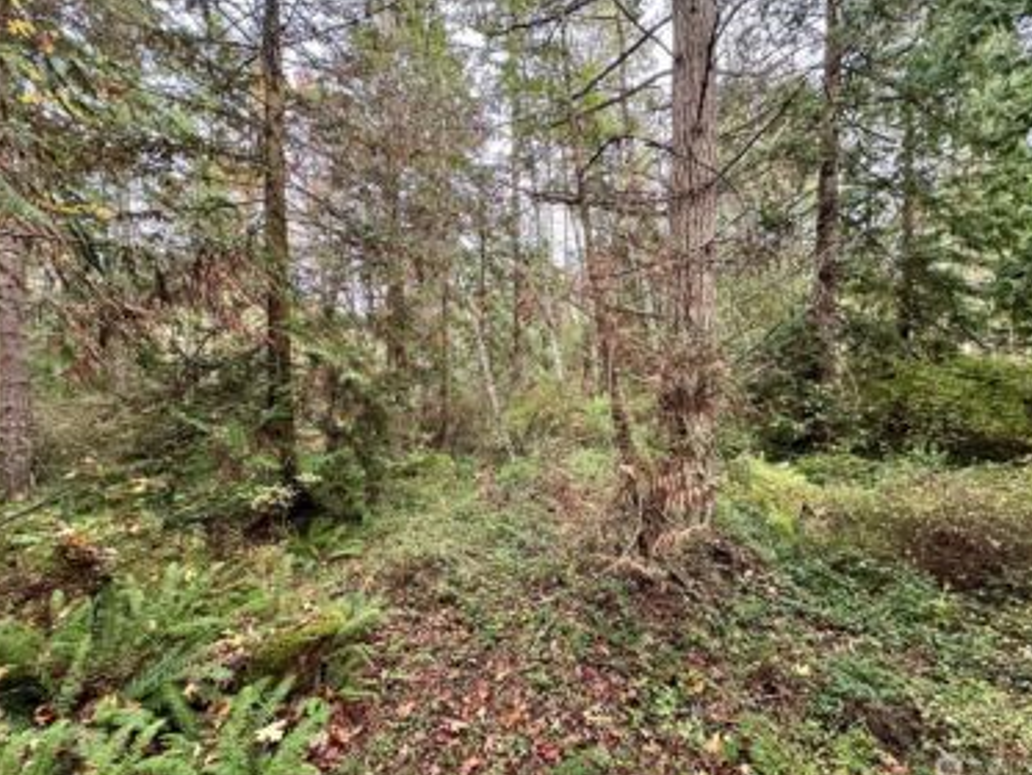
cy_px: 385
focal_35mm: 15
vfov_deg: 81.8
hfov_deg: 98.2
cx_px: 517
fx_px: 447
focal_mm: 2.22
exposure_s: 1/99
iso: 200
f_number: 2.2
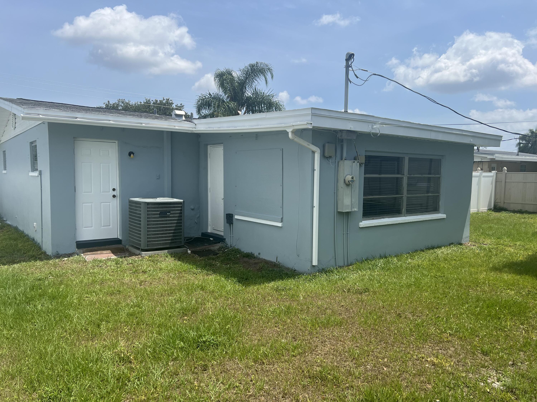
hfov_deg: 67.3
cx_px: 268
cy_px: 201
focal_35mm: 26
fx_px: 403
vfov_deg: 53.1
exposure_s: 1/4831
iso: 50
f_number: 1.5
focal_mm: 5.7
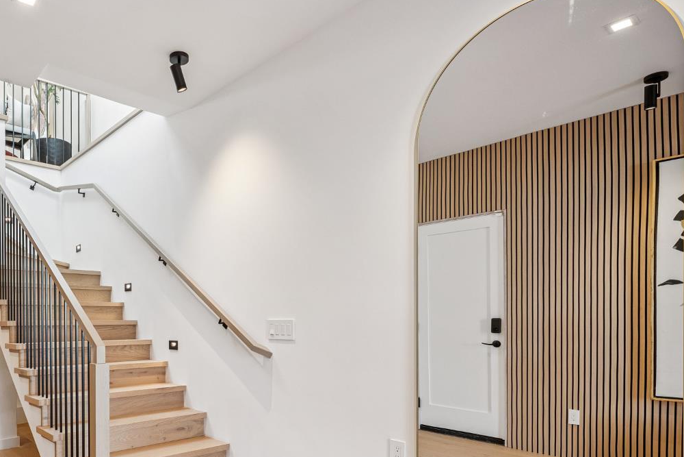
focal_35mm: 24
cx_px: 191
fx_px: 456
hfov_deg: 69.9
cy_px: 328
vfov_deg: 51.5
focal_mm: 16
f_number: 8
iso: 640
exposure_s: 1/60
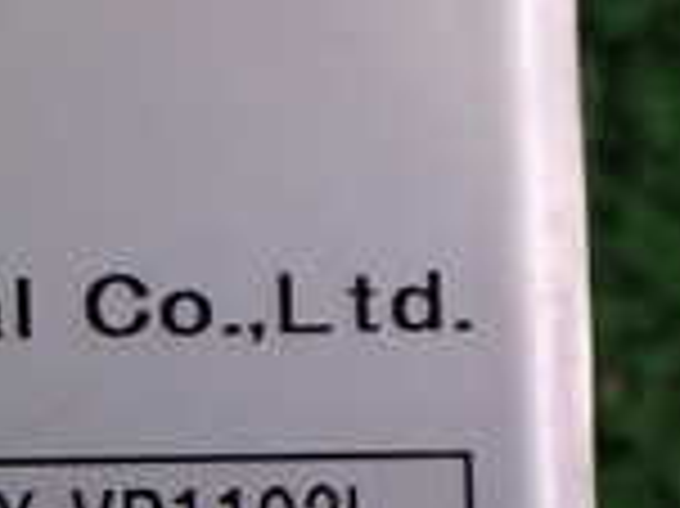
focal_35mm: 119
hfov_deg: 14.5
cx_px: -563
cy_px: 719
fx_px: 2336
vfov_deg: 12.0
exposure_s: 1/125
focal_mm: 5.4
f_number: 2.3
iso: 250
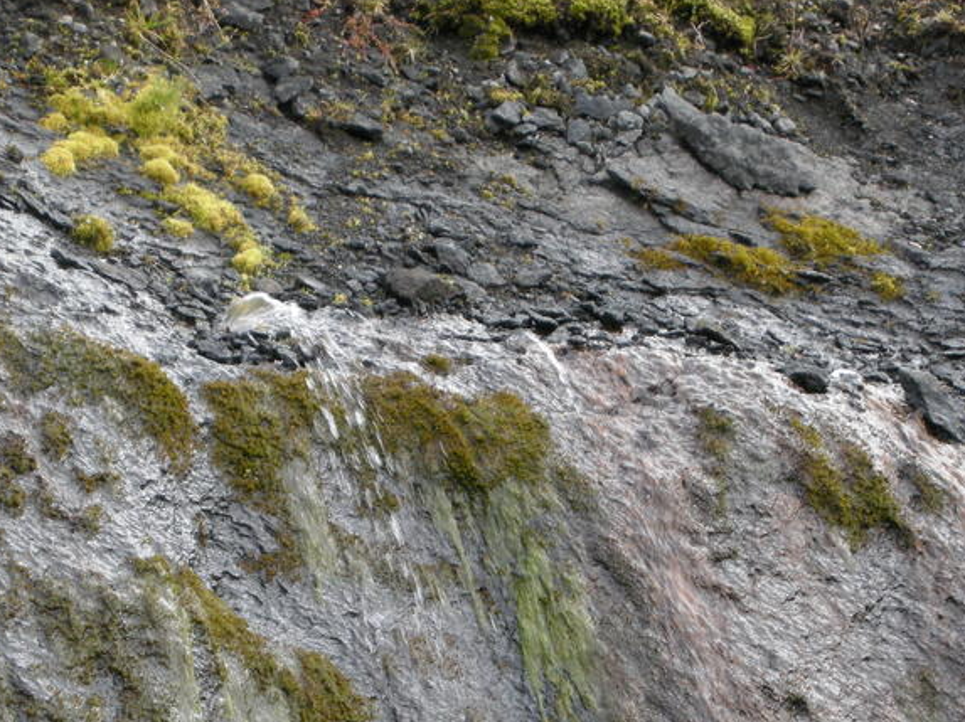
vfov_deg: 6.7
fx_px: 6129
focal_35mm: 220
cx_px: 328
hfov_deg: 9.0
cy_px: 628
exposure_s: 1/82
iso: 100
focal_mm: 26.3
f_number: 5.3
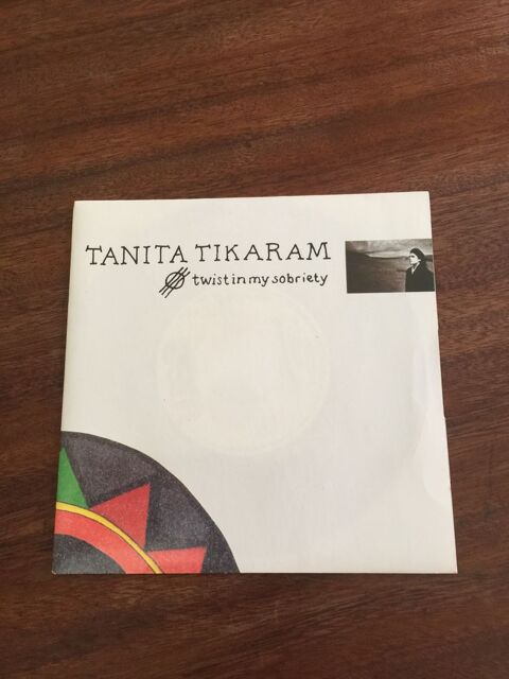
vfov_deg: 61.7
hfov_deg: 48.2
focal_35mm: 29
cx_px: 254
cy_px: 340
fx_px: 569
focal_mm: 4.15
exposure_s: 1/17
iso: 80
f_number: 2.2
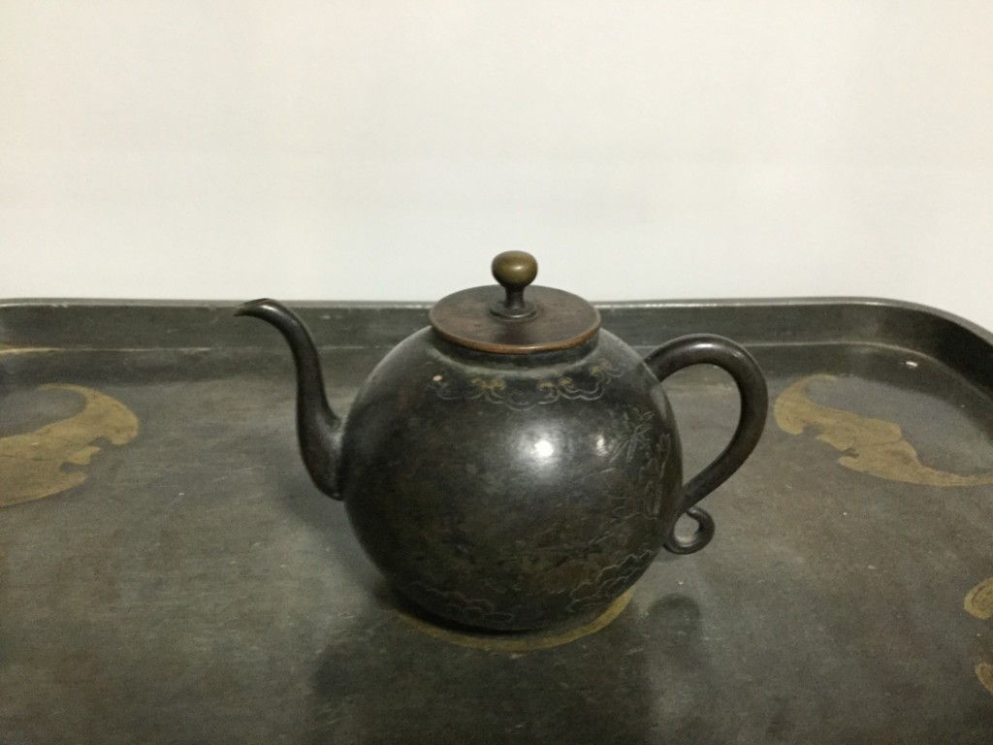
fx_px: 889
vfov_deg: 45.4
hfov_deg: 58.4
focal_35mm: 31
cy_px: 372
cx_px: 496
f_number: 2.4
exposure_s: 1/20
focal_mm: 3.3
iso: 200
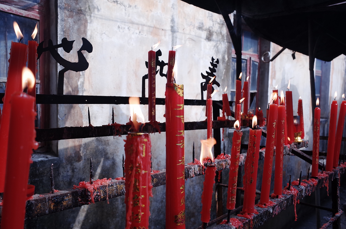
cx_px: 173
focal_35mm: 21
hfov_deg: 81.3
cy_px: 114
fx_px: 201
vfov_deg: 59.3
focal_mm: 13.7
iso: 100
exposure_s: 1/125
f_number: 5
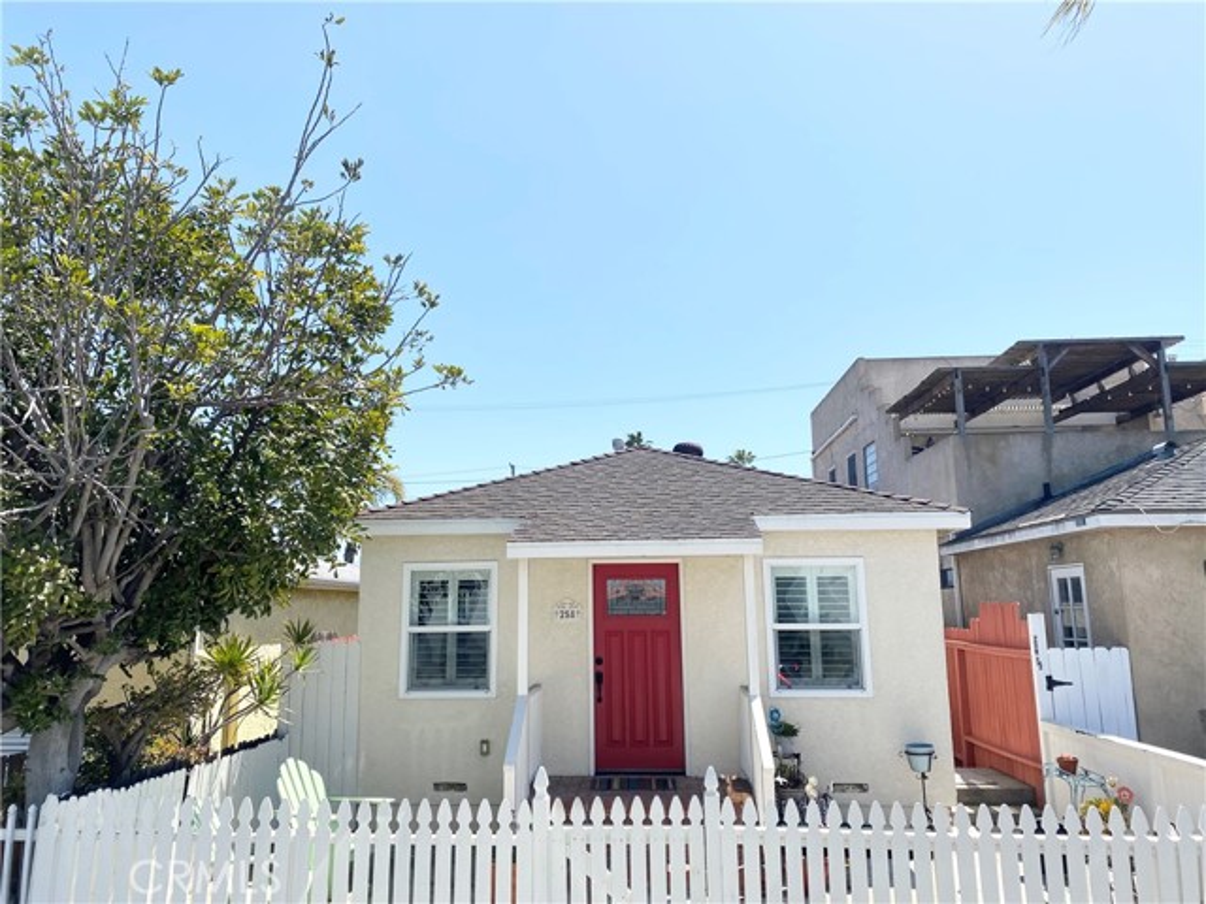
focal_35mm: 26
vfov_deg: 53.1
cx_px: 603
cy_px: 452
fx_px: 906
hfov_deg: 67.3
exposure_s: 1/3205
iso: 32
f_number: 1.8
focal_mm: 4.25
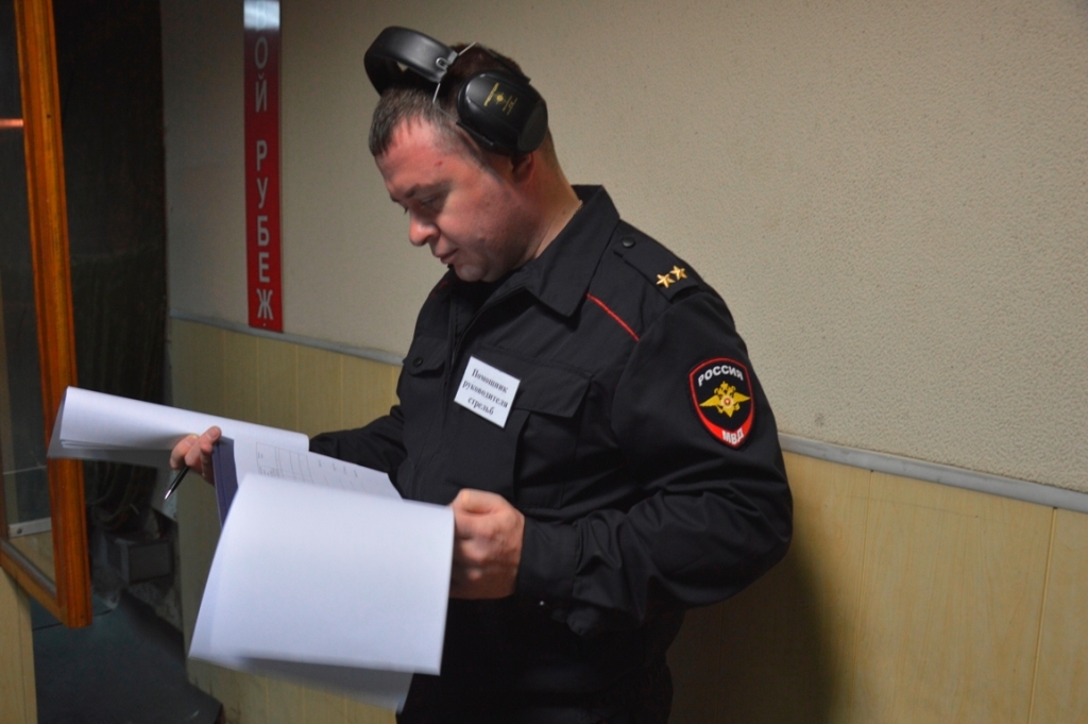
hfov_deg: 59.5
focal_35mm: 32
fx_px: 951
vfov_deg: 41.6
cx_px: 544
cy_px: 362
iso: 400
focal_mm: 21
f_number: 3.8
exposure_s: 1/15
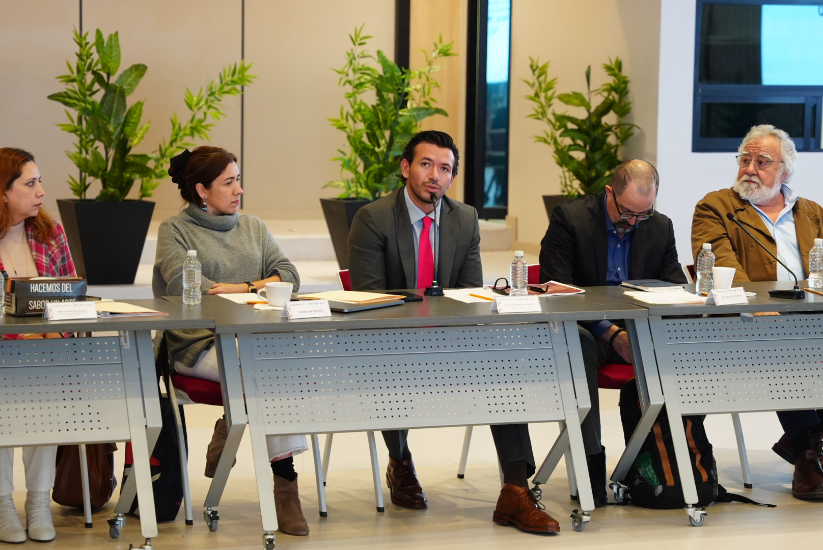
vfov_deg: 13.1
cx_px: 412
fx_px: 2402
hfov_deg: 19.4
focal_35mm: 105
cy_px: 275
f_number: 2.8
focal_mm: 70
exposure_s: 1/100
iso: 1600
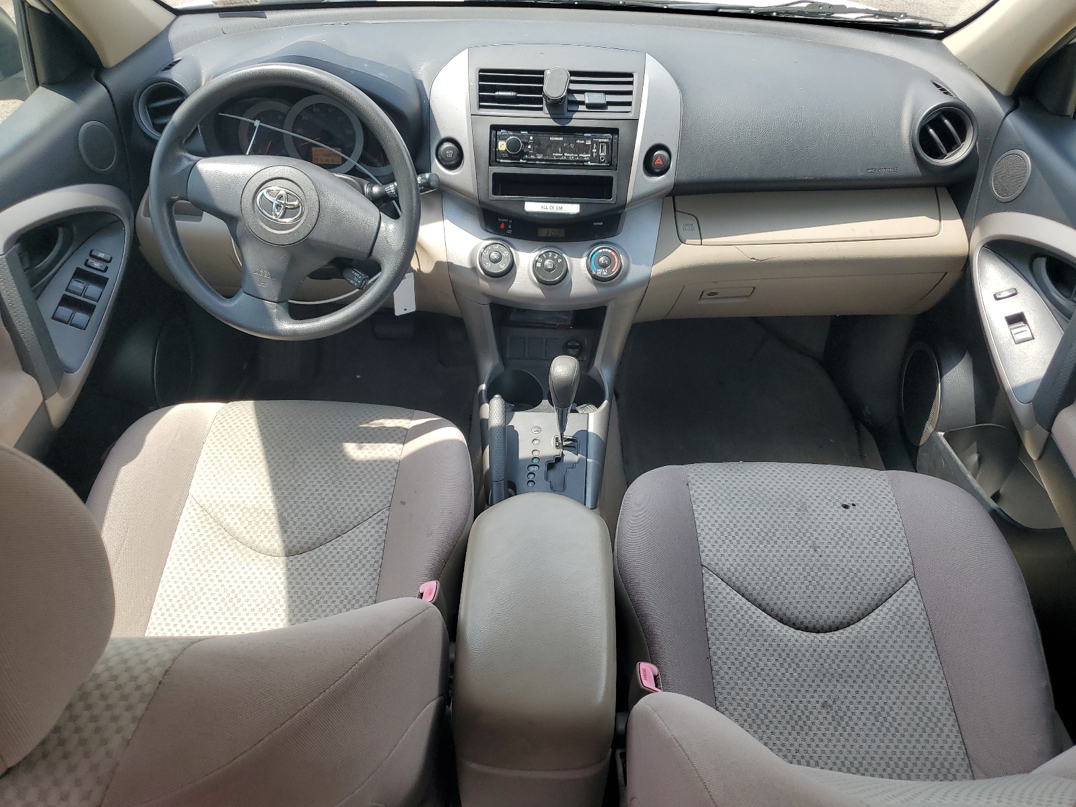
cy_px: 404
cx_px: 538
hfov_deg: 67.3
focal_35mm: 26
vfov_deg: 53.1
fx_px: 808
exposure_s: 1/769
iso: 50
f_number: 1.5
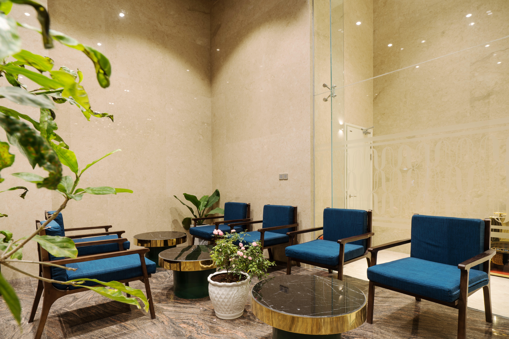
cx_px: 254
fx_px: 283
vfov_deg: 61.9
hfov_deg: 84.0
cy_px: 170
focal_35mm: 20
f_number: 11
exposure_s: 6
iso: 50
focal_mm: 20
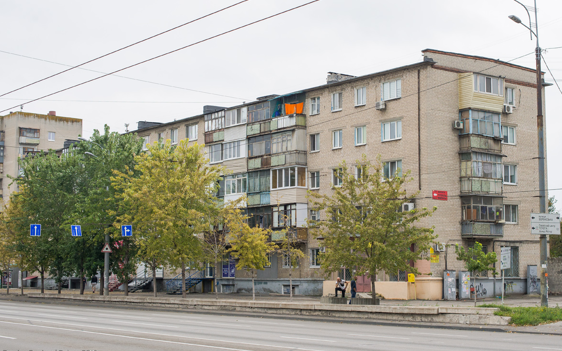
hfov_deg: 38.9
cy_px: 167
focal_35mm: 52
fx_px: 796
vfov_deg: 24.9
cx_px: 287
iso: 800
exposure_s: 1/500
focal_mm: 50
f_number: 7.1
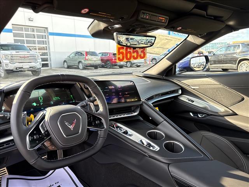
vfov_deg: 56.8
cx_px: 124
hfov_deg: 71.6
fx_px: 173
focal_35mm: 24
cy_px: 94
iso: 200
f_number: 1.78
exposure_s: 1/127
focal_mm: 6.76
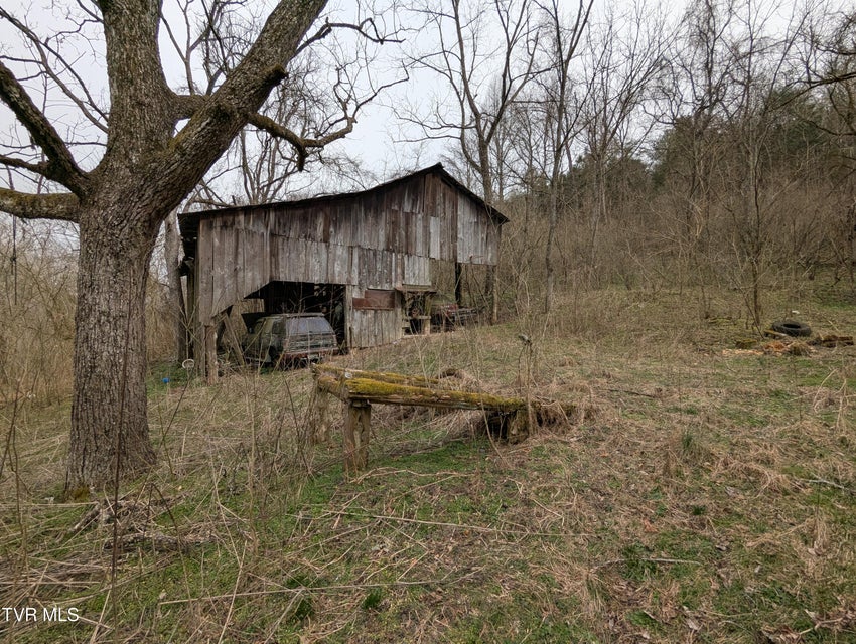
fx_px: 396
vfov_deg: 78.2
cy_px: 322
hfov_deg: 94.4
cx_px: 428
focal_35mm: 16
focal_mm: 2.35
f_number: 2.2
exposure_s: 1/1192
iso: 51
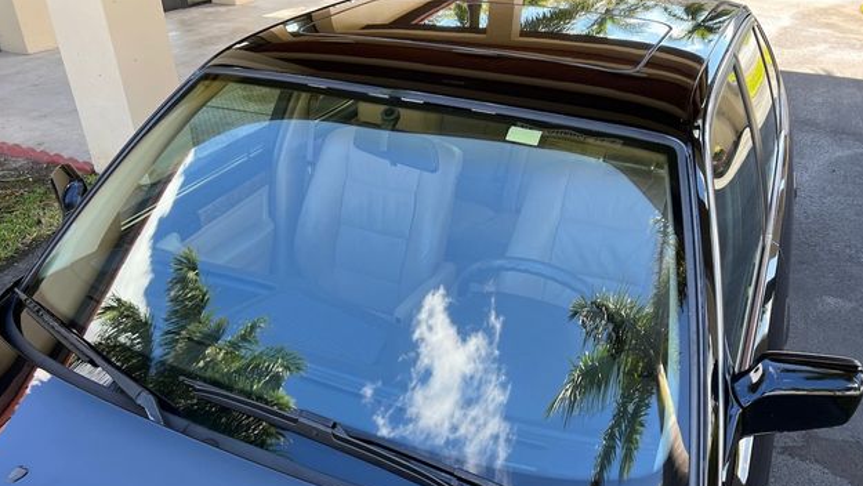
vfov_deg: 39.9
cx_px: 431
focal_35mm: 29
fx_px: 664
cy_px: 307
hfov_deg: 66.1
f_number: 1.5
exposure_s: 1/281
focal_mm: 5.7
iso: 40
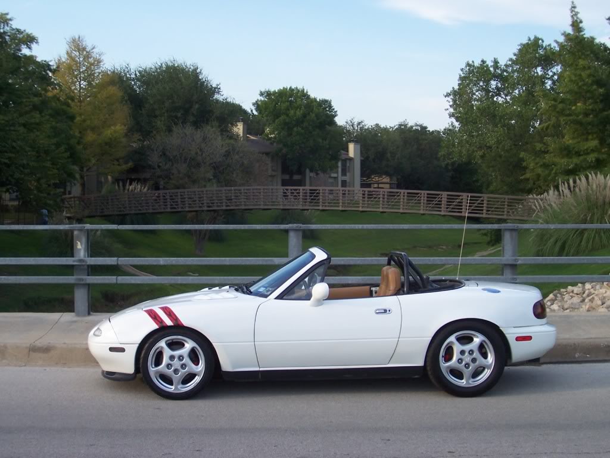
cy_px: 229
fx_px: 934
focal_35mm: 53
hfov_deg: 36.2
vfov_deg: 27.5
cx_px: 305
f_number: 3.4
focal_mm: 8.6
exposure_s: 1/350
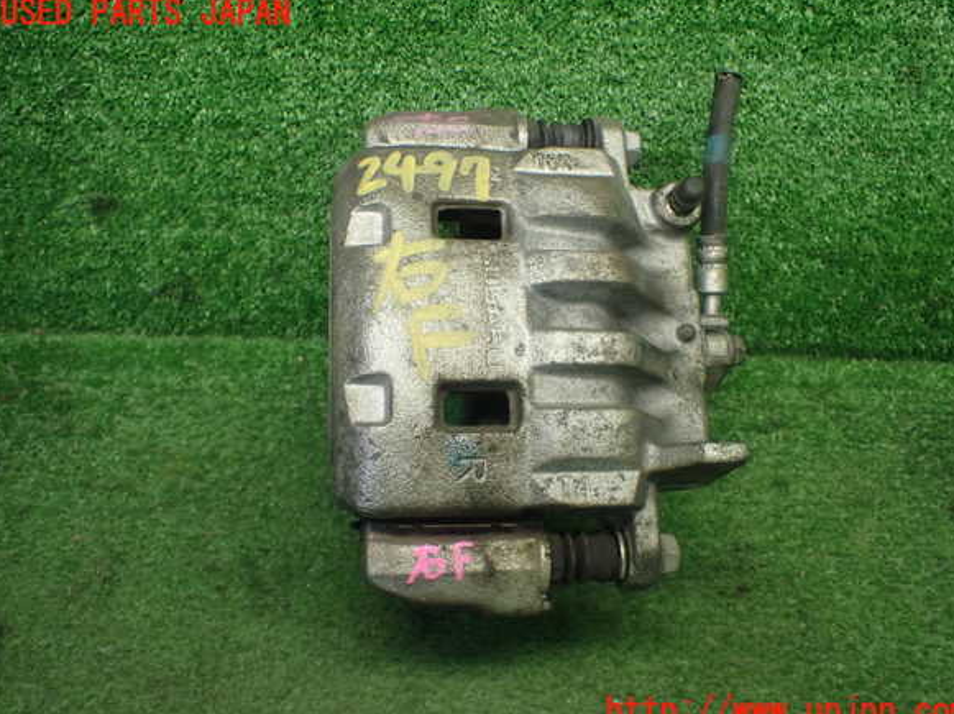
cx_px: 484
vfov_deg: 45.4
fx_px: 854
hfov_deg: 58.4
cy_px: 363
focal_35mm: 31
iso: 500
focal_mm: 5.4
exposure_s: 1/125
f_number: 2.3
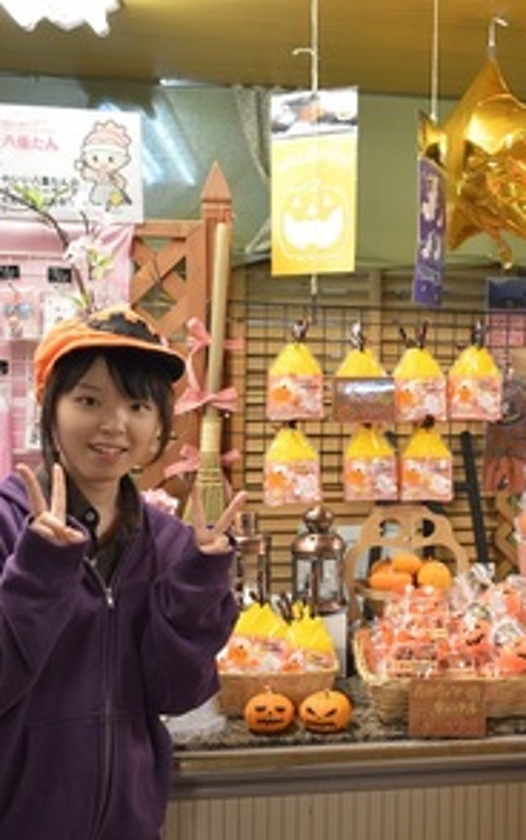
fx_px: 962
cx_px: 457
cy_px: 423
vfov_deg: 47.2
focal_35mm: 42
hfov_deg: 29.5
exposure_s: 1/25
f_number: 3.5
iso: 400
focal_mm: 18
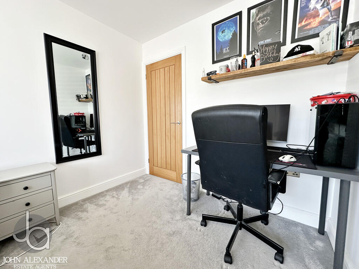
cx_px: 180
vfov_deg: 85.7
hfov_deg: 102.1
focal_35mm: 14
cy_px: 134
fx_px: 145
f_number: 2.2
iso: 125
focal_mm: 2.22
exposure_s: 1/99
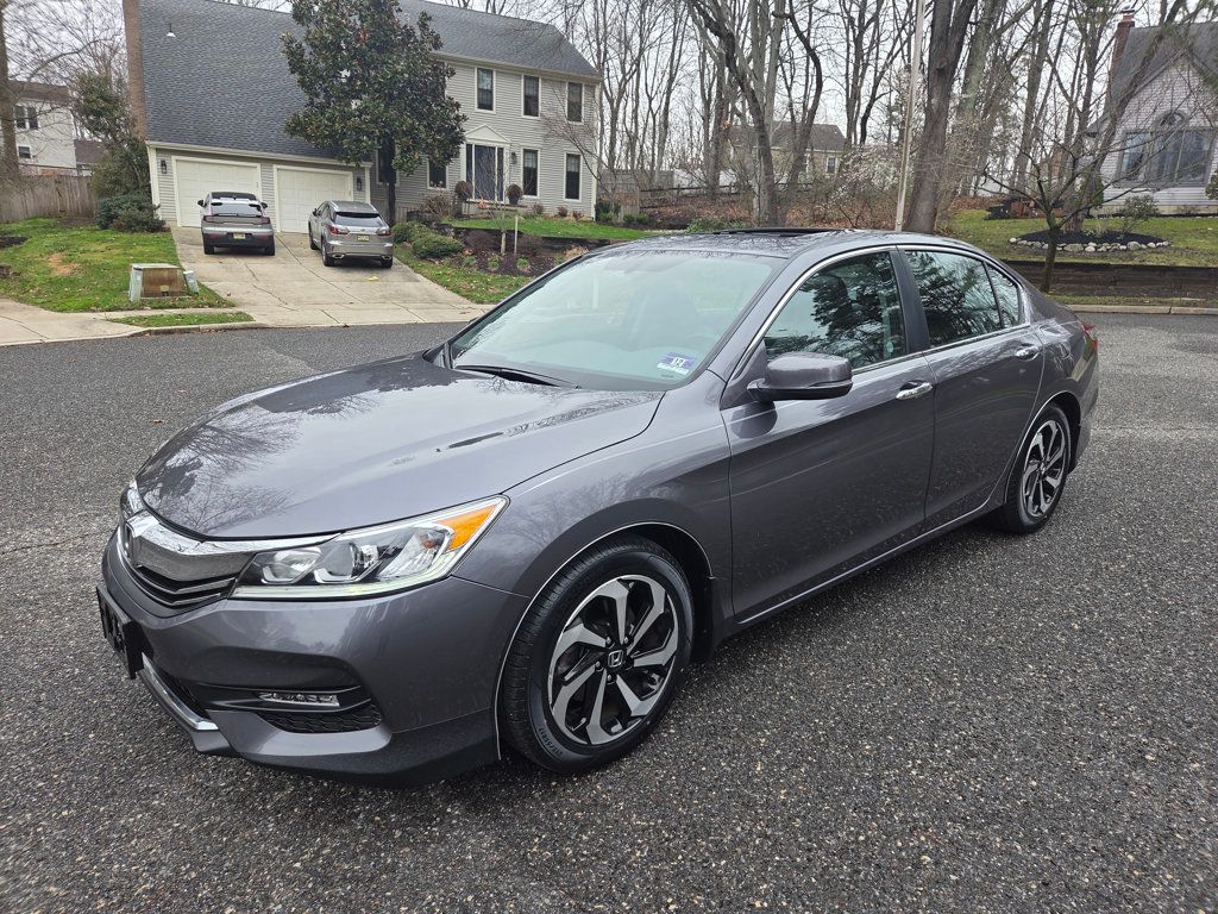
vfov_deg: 58.9
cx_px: 609
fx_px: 809
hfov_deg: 73.9
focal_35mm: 23
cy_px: 457
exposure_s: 1/180
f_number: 1.8
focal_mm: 5.4
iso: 32
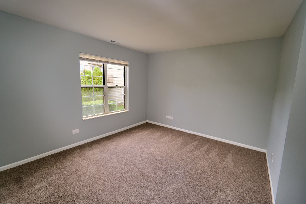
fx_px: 127
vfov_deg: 77.3
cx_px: 153
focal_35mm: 15
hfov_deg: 100.4
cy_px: 102
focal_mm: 10
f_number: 4
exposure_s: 1/60
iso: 250
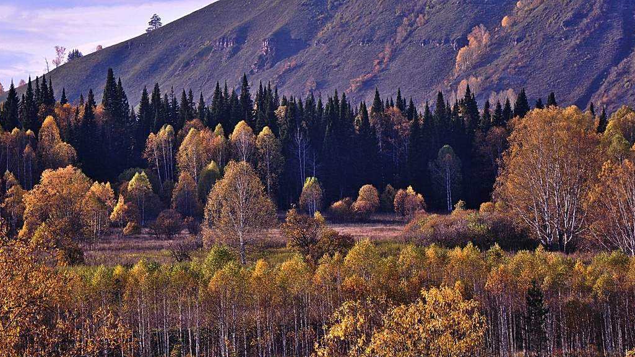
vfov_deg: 6.2
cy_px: 139
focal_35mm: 197
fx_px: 3317
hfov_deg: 10.9
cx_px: 290
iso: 200
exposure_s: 1/320
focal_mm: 92
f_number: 5.6
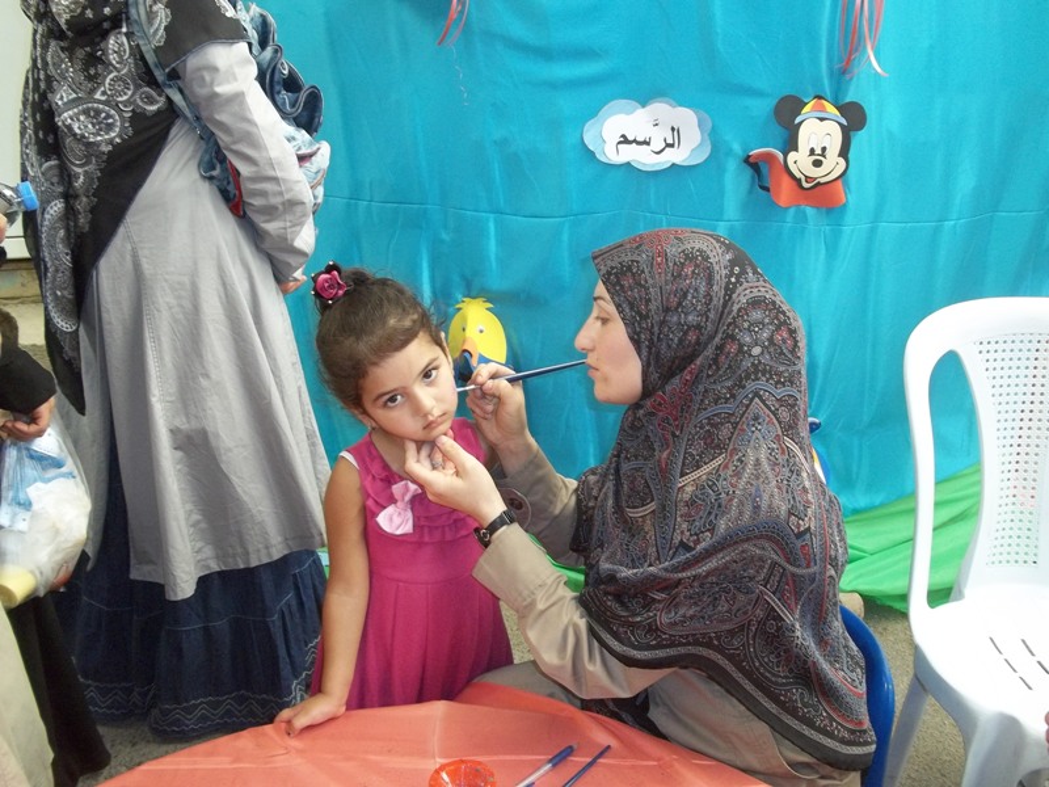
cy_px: 394
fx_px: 1091
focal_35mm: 36
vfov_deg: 39.7
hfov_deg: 51.4
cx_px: 524
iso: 160
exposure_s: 1/60
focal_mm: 6.5
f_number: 3.1
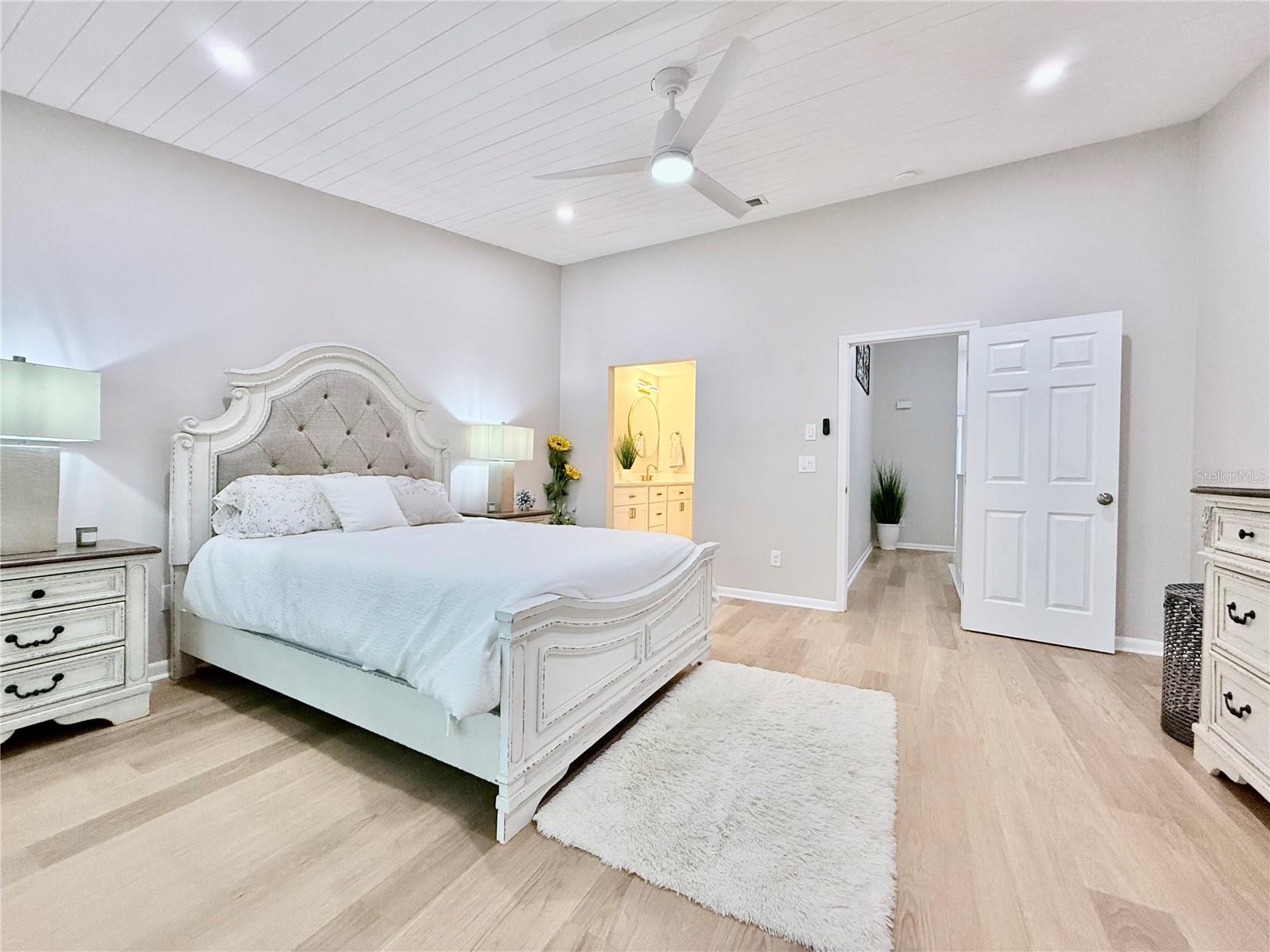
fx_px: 514
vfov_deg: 85.7
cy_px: 476
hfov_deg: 102.1
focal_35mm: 14
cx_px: 635
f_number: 2.2
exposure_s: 1/120
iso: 320
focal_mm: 2.22
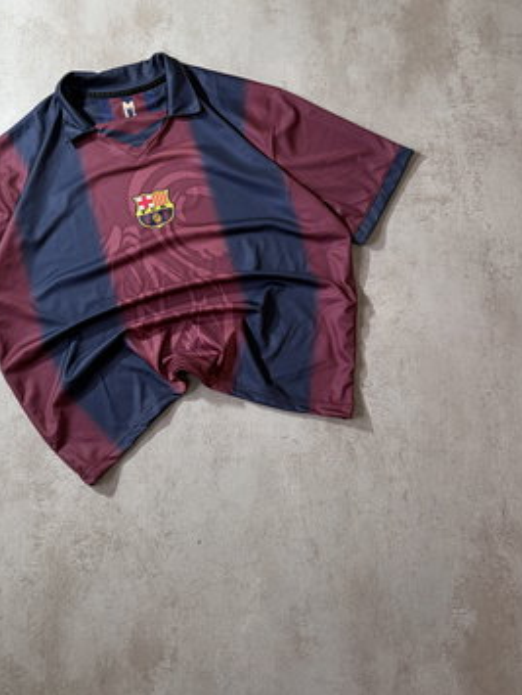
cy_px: 254
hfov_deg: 39.4
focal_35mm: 36
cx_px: 186
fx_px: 723
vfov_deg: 50.7
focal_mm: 6.76
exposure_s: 1/121
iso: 64
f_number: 1.78
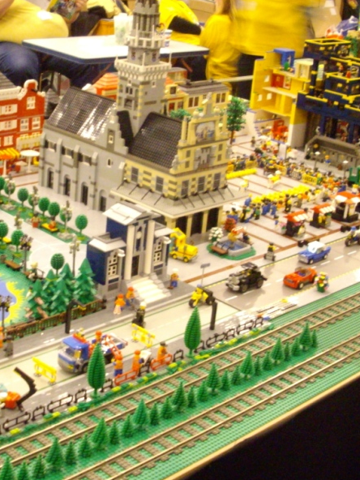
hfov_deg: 22.8
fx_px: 887
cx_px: 118
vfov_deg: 30.2
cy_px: 195
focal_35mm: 64
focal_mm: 6.2
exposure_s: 1/6
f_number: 2.8
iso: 400
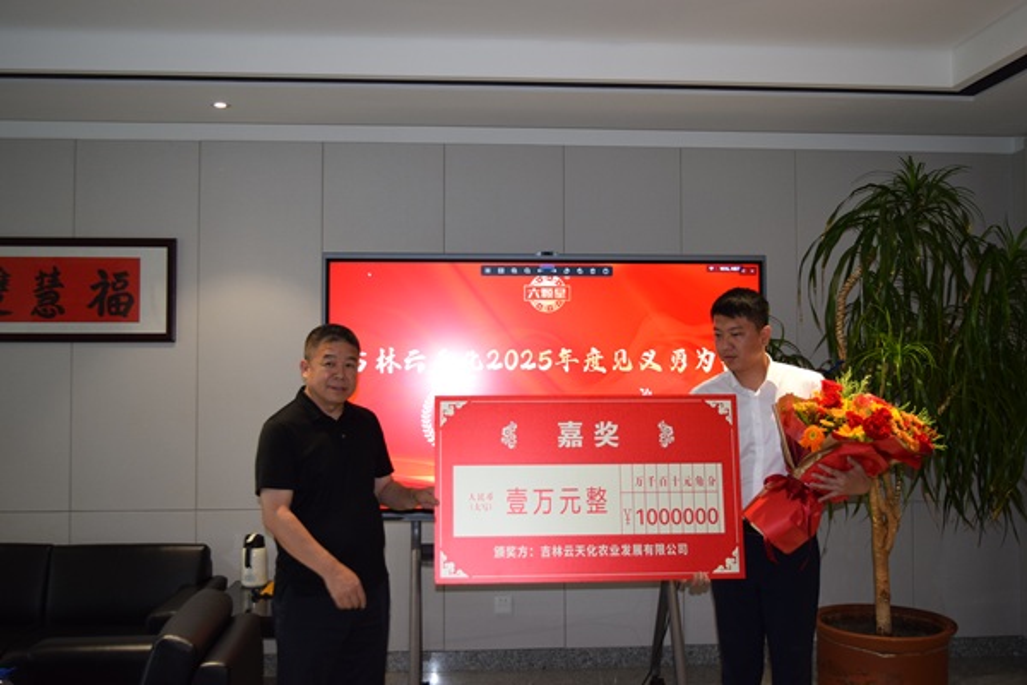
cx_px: 514
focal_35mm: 36
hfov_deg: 53.1
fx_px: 1027
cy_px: 342
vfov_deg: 36.9
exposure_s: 1/80
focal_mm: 24
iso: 800
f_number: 4.5
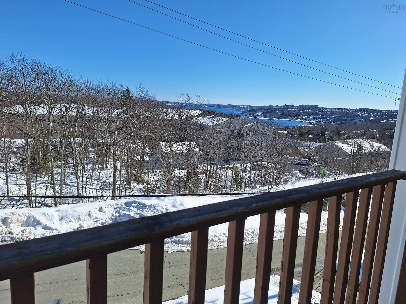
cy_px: 152
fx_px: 270
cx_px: 203
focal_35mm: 23
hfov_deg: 73.9
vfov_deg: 58.9
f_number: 1.8
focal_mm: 5.54
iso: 40
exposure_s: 1/5319
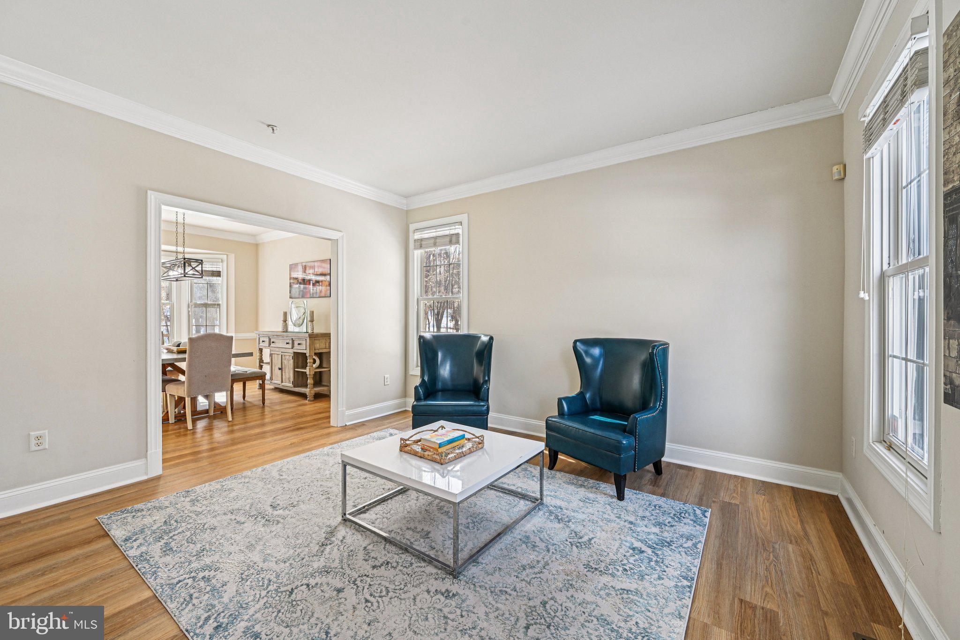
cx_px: 480
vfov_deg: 81.2
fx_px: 373
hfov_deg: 104.3
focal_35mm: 14
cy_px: 320
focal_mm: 14
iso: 100
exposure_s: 1/15
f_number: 8
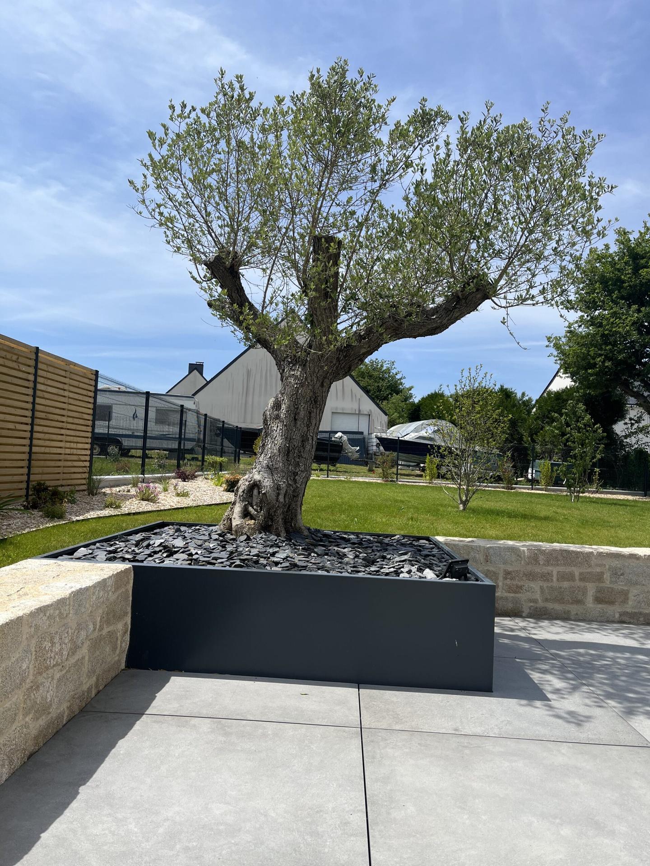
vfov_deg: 67.3
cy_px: 433
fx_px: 651
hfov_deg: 53.1
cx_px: 325
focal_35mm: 26
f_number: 1.6
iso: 50
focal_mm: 5.1
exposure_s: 1/4651
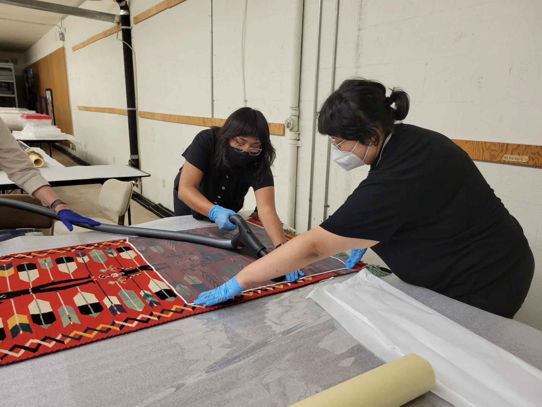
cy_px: 204
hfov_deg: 67.3
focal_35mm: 26
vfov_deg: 53.1
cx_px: 271
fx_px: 407
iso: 250
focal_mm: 5.4
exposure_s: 1/119
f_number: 1.8
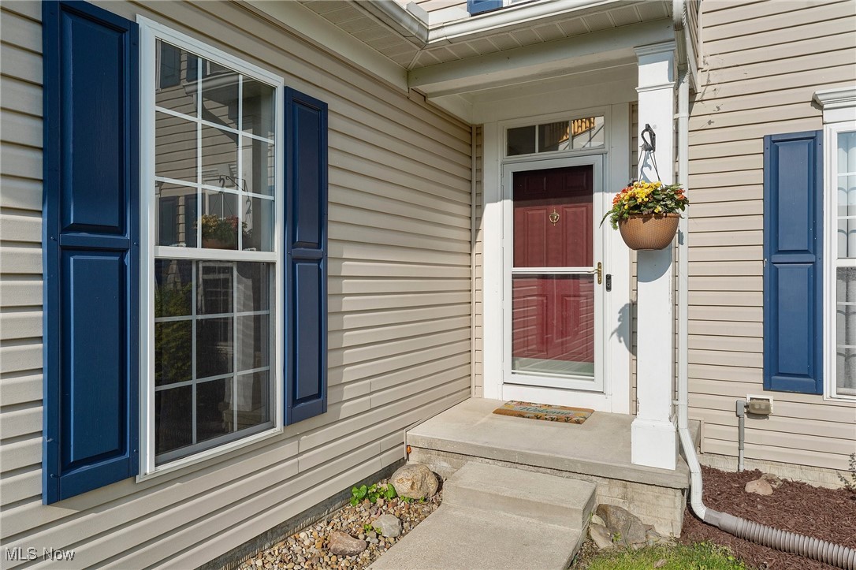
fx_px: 570
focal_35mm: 24
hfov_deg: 73.8
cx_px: 428
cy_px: 285
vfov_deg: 53.1
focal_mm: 24
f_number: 8
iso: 400
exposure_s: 1/1000
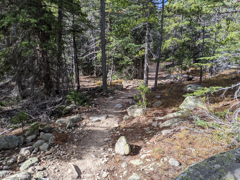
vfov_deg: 51.4
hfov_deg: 65.3
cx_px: 120
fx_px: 187
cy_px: 90
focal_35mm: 27
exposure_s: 1/838
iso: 50
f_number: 1.8
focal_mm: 4.44
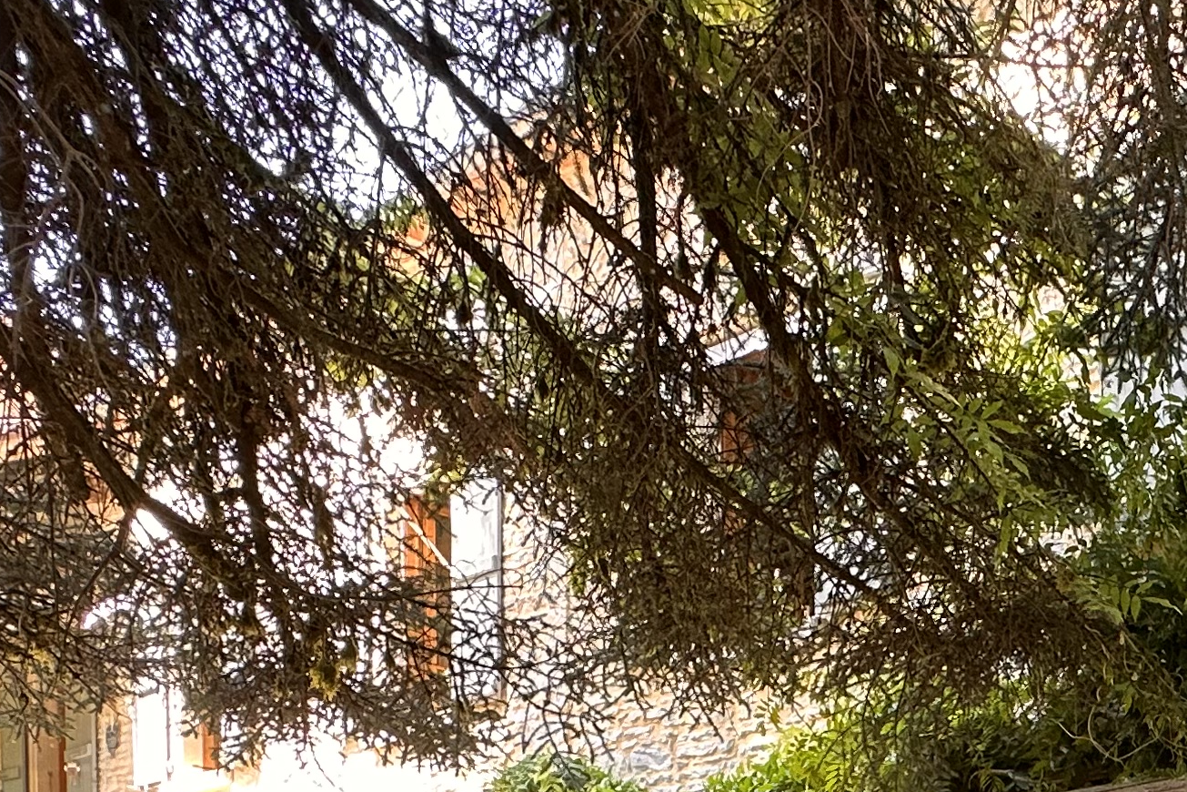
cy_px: 1031
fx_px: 1484
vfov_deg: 25.6
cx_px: 1114
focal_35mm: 45
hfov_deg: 39.7
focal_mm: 2.22
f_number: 2.2
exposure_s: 1/99
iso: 100
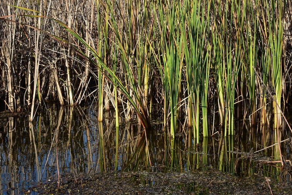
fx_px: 794
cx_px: 172
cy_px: 37
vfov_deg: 13.9
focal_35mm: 98
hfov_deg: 20.8
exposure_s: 1/125
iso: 125
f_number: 11
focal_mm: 35
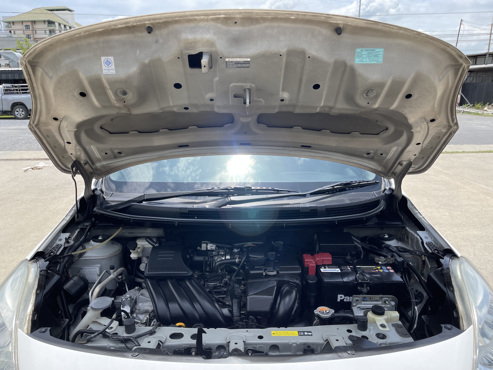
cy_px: 185
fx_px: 370
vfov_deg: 53.1
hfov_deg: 67.3
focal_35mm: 26
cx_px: 246
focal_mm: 5.1
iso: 32
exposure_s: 1/1553
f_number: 1.6
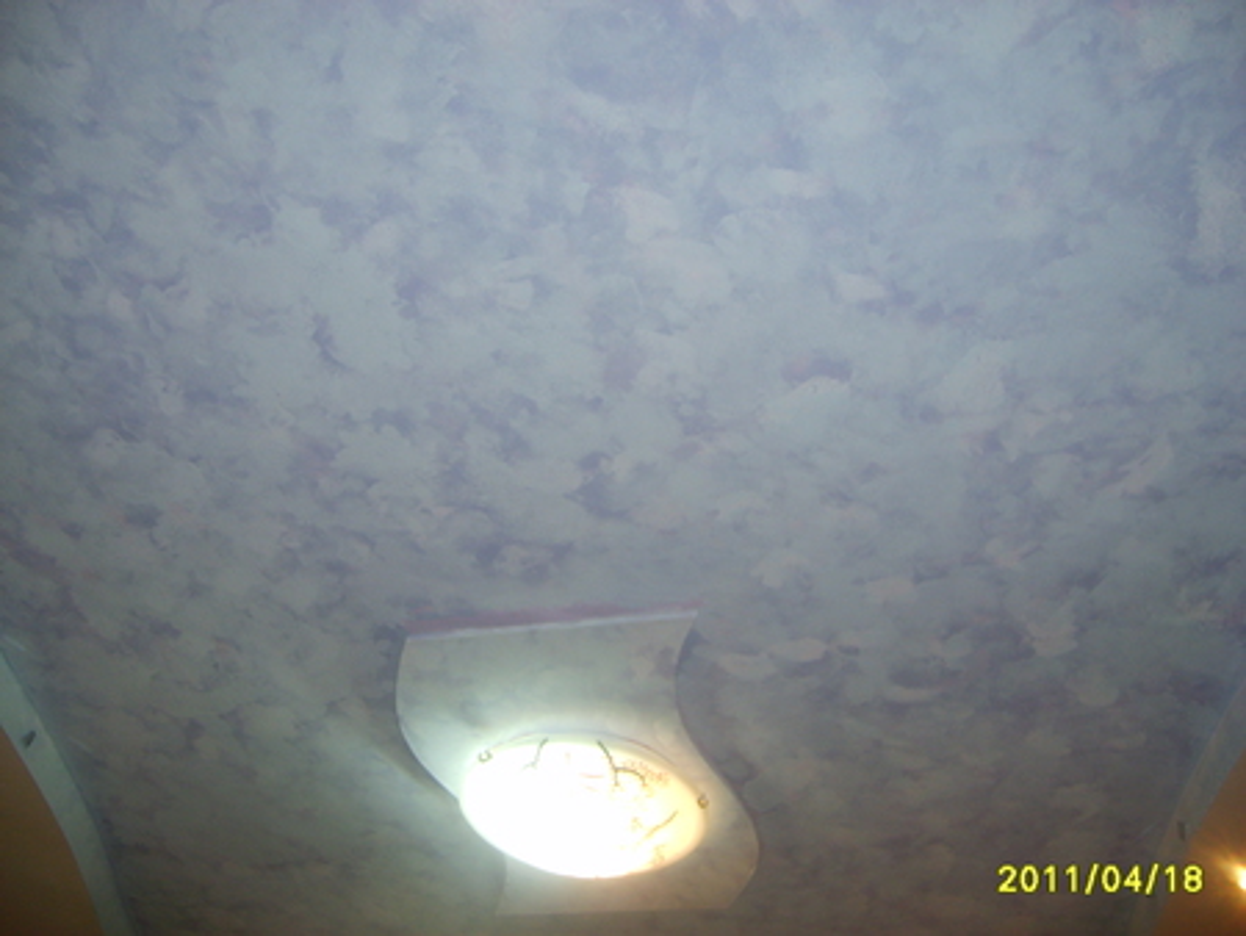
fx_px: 1260
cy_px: 468
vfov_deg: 40.7
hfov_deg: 52.6
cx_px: 623
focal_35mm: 35
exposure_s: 1/45
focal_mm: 5.8
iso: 100
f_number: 2.8
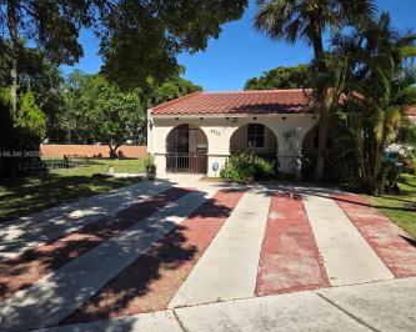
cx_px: 189
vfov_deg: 53.1
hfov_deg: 64.0
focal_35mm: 27
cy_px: 155
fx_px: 332
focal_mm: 6.3
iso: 80
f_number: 1.7
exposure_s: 1/5017
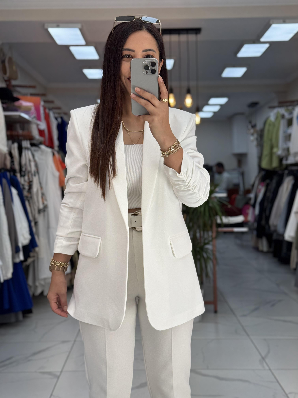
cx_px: 149
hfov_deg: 30.3
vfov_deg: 39.7
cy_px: 199
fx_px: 551
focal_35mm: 48
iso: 64
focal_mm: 6.76
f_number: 1.78
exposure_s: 1/180
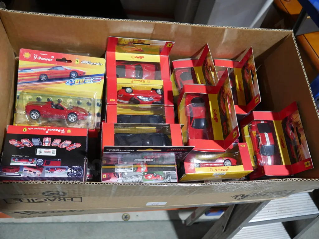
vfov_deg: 46.8
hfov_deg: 59.9
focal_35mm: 30
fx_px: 277
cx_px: 160
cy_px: 120
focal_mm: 15
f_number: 3.6
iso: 500
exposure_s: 1/60
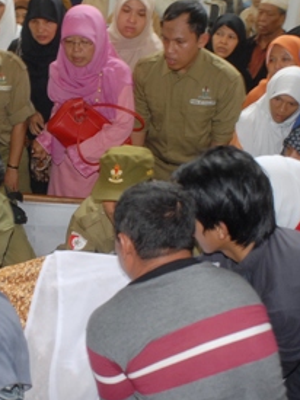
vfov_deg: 40.4
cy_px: 186
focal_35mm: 47
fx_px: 544
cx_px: 68
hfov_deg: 30.3
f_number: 4
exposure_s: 1/50
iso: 400
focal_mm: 20
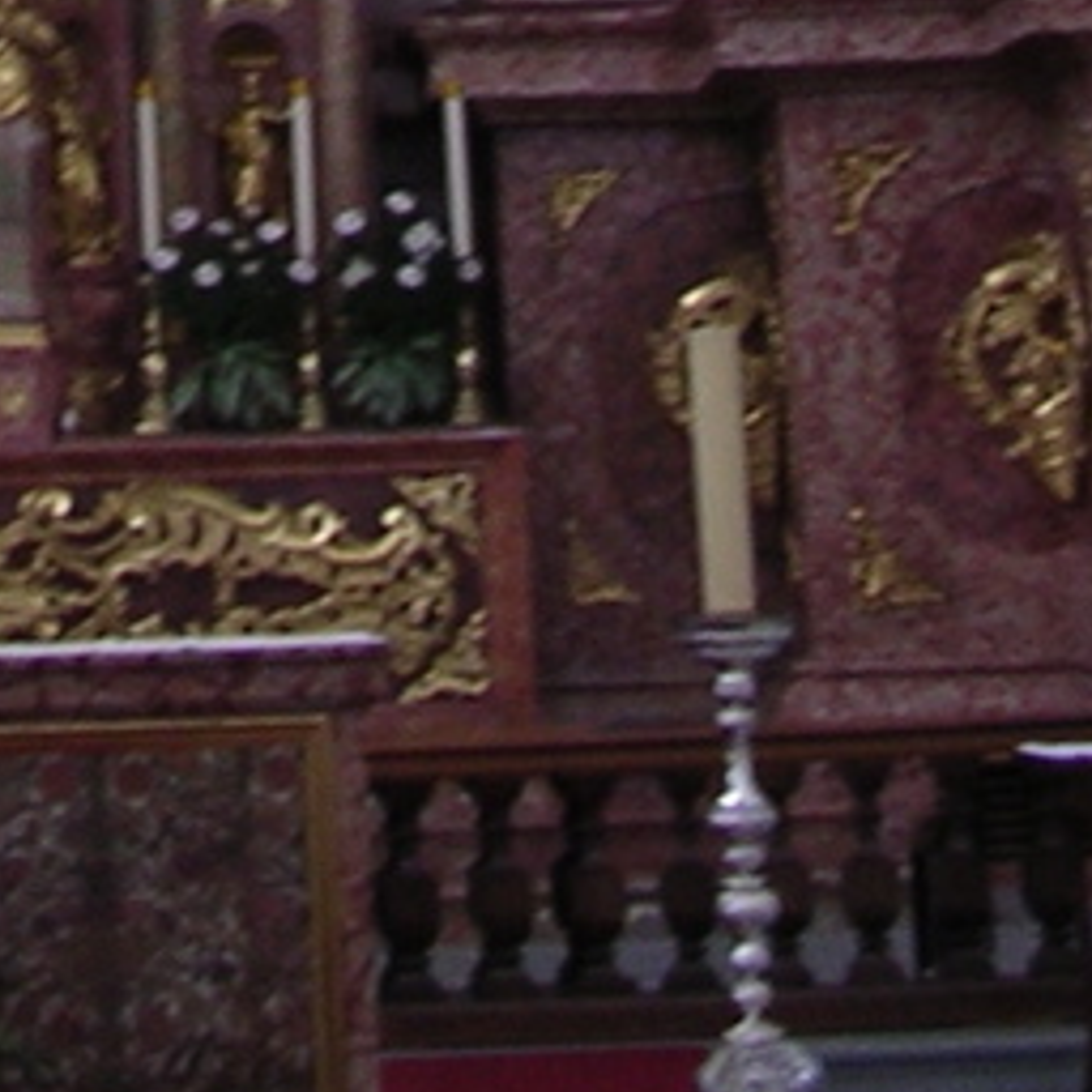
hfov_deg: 9.6
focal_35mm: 179
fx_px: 6389
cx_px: -258
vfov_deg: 8.9
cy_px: -1465
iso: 100
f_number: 2.8
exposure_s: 1/5.2
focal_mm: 5.8
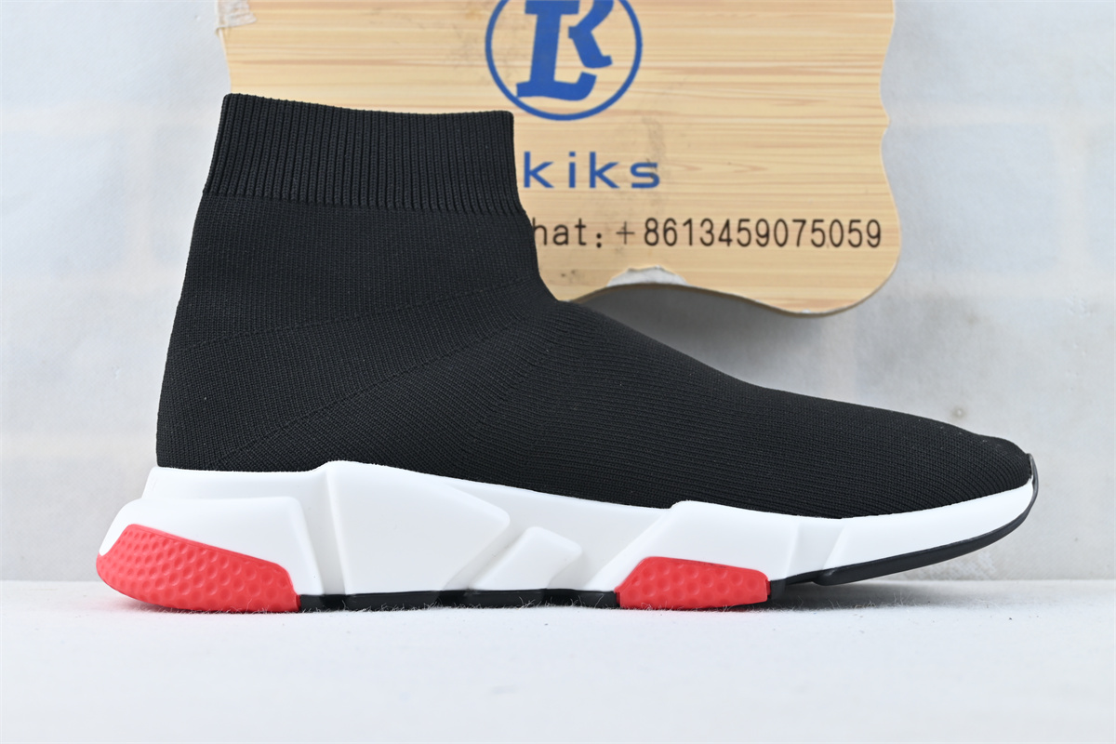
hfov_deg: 43.0
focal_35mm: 46
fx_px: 1418
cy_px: 372
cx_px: 558
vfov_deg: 29.4
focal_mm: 30.5
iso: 110
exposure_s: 1/40
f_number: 4.8
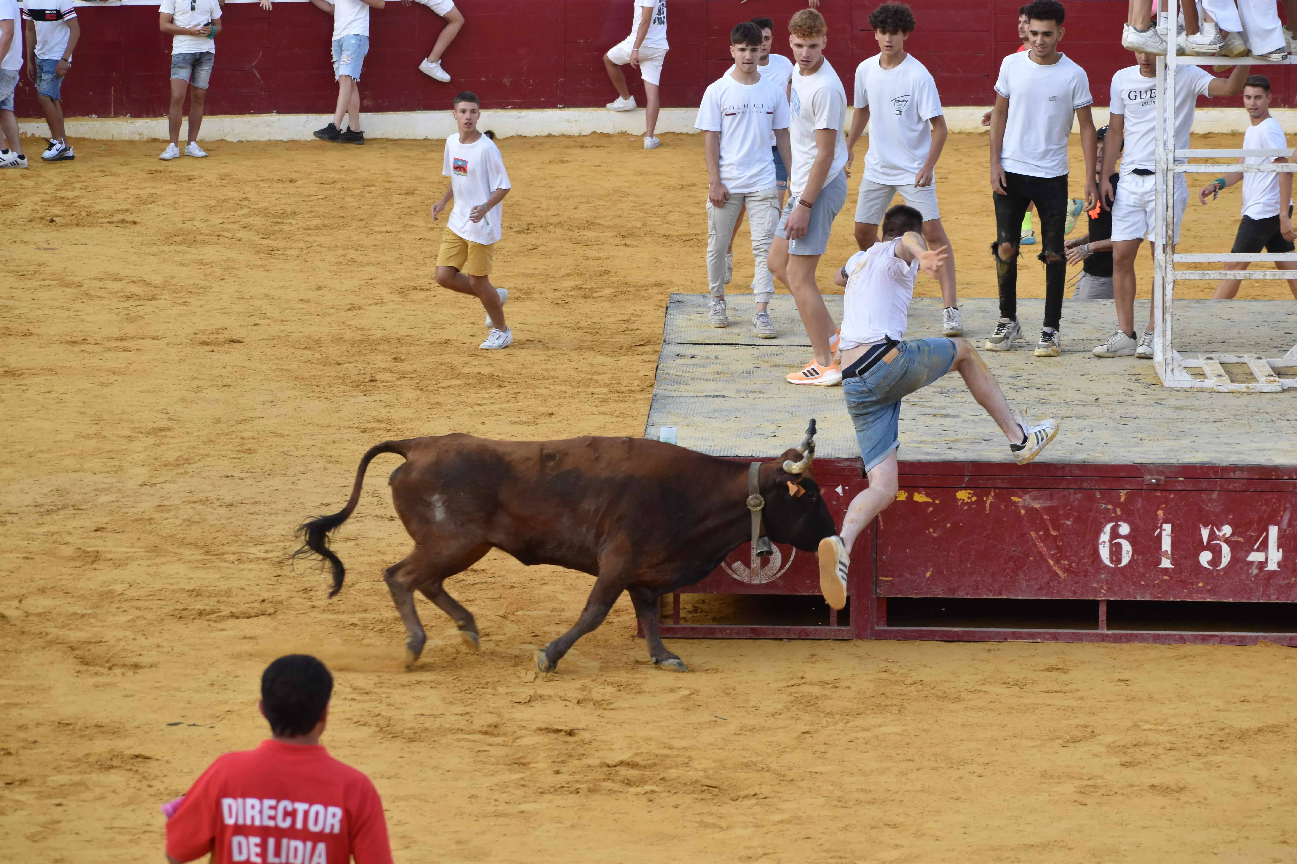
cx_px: 648
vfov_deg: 9.3
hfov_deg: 14.0
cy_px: 432
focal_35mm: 147
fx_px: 5296
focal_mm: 98
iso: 800
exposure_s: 1/640
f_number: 6.3
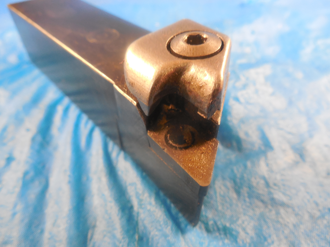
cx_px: 165
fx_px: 238
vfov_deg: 54.9
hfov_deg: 69.4
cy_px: 124
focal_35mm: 25
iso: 400
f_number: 3.3
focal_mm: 4.5
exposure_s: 1/20
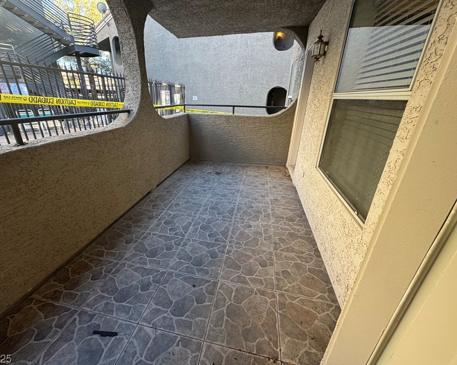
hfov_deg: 96.7
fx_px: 203
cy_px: 182
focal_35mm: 15
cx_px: 213
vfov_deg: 84.0
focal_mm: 2.22
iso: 160
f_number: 2.2
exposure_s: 1/120
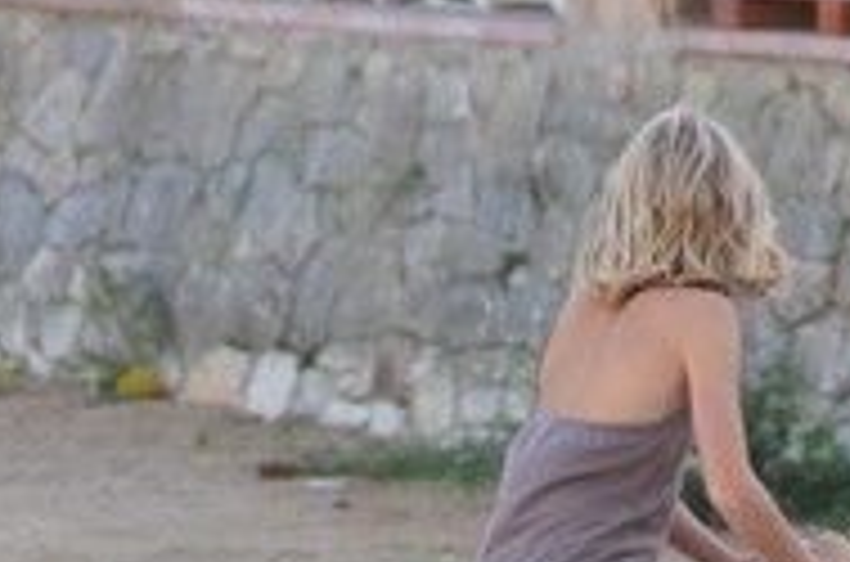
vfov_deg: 1.9
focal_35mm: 732
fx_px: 17240
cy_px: 663
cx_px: 648
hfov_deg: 2.8
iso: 400
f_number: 6.3
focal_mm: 200
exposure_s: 1/320
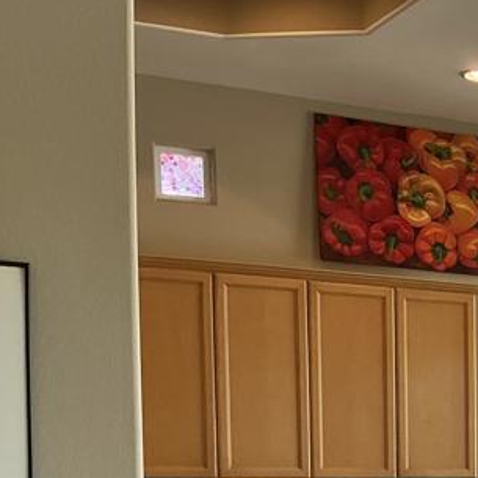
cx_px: 707
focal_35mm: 83
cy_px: 569
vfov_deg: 19.7
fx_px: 1297
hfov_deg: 18.6
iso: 64
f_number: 1.8
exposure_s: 1/120
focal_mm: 3
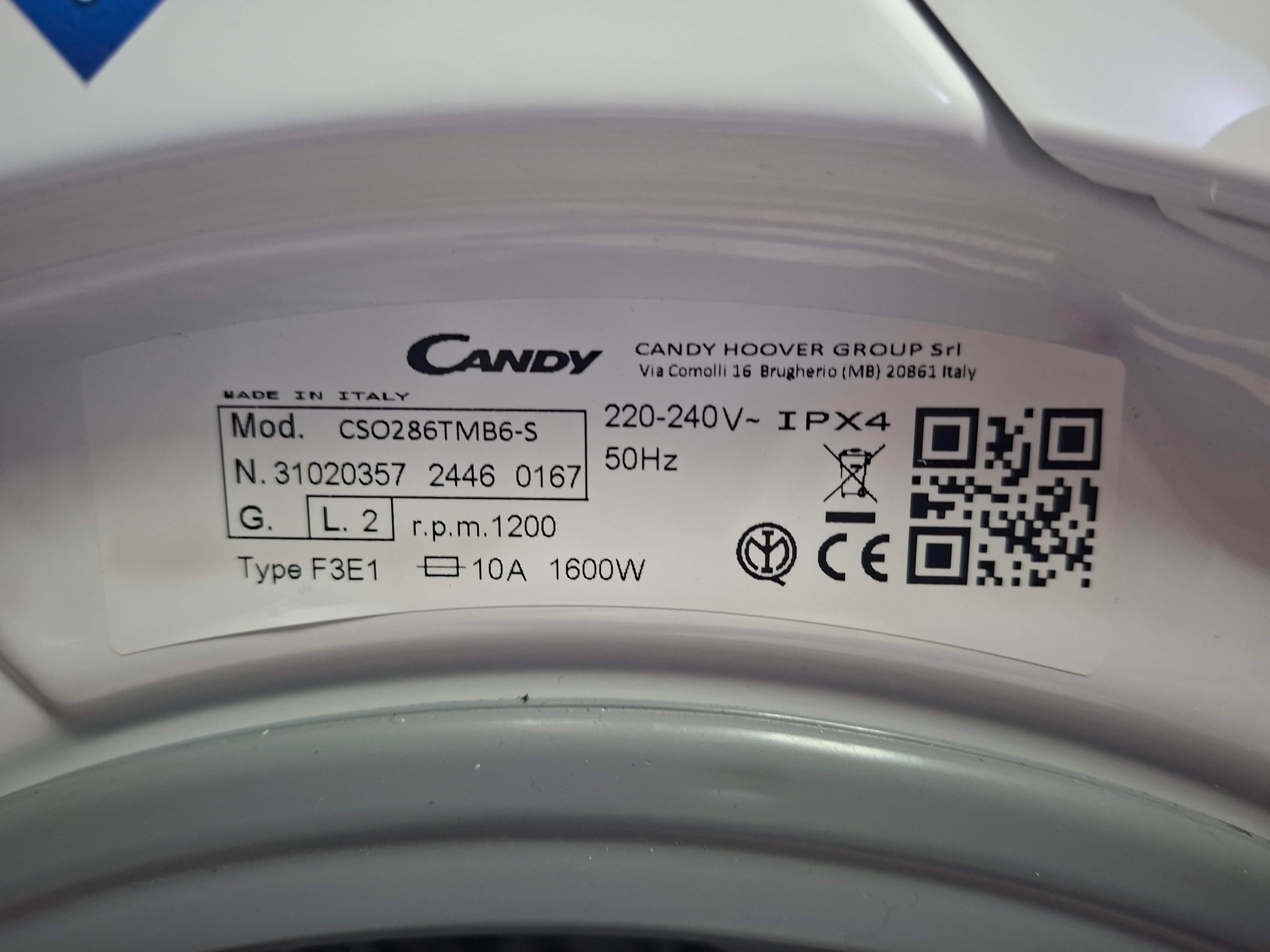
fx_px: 844
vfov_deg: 58.9
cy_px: 476
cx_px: 635
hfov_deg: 73.9
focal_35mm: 23
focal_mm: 5.54
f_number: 1.8
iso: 400
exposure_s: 1/25
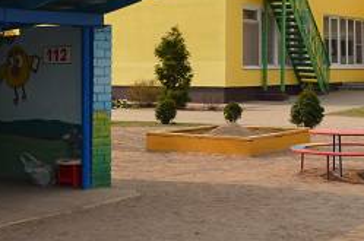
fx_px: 797
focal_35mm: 79
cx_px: 243
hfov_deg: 25.6
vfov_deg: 16.9
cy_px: 11
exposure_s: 1/200
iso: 100
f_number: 8
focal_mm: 18
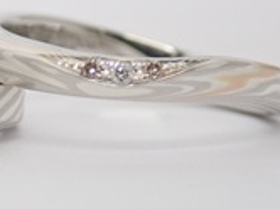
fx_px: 1688
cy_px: 88
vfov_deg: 7.1
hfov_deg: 9.4
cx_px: -17
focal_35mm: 209
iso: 200
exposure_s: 1/125
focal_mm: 13.65
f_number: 4.1
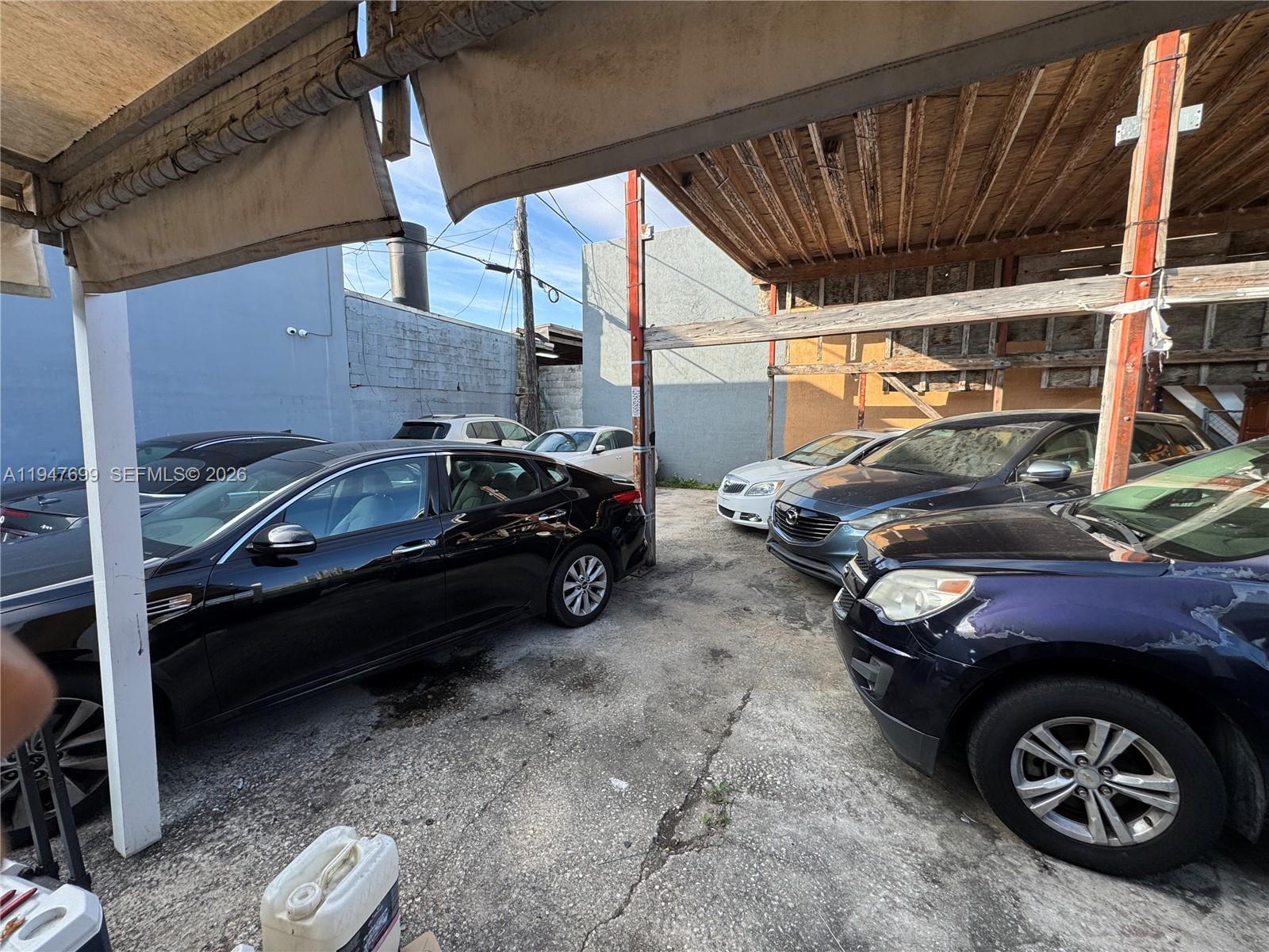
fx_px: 513
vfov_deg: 85.7
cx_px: 634
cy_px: 476
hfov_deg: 102.1
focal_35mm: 14
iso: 40
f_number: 2.2
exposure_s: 1/565
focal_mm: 2.22
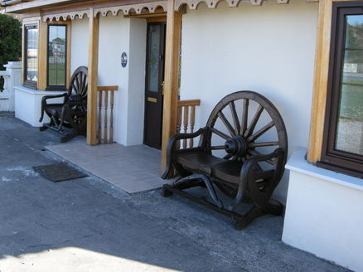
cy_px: 126
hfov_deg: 46.7
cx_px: 161
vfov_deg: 35.9
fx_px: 419
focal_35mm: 40
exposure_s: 1/110
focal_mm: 7.5
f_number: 3.8
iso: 64
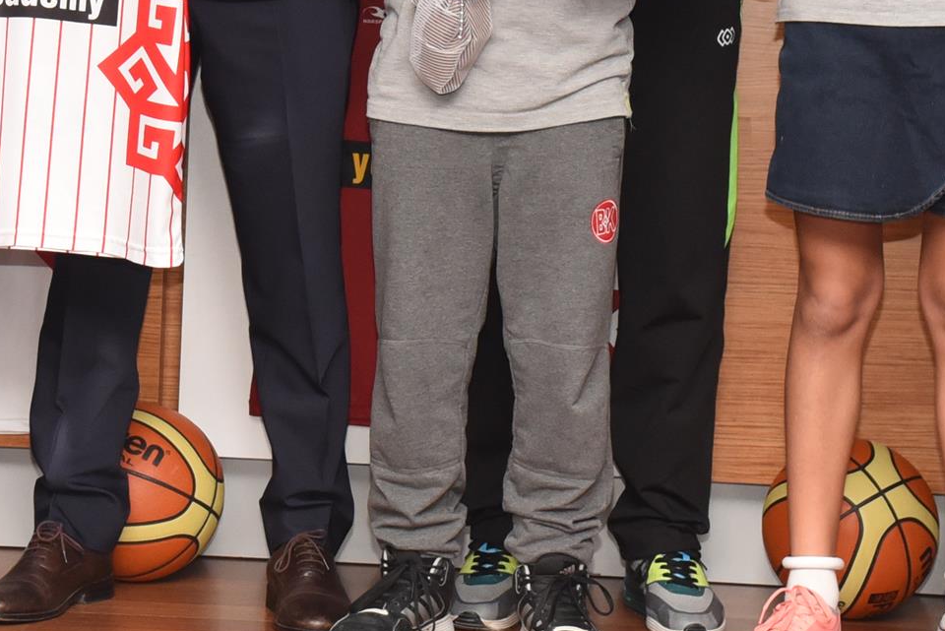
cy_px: -261
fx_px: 4596
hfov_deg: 11.7
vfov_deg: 7.7
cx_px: 420
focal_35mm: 175
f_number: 6.3
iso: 1600
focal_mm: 48
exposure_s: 1/200
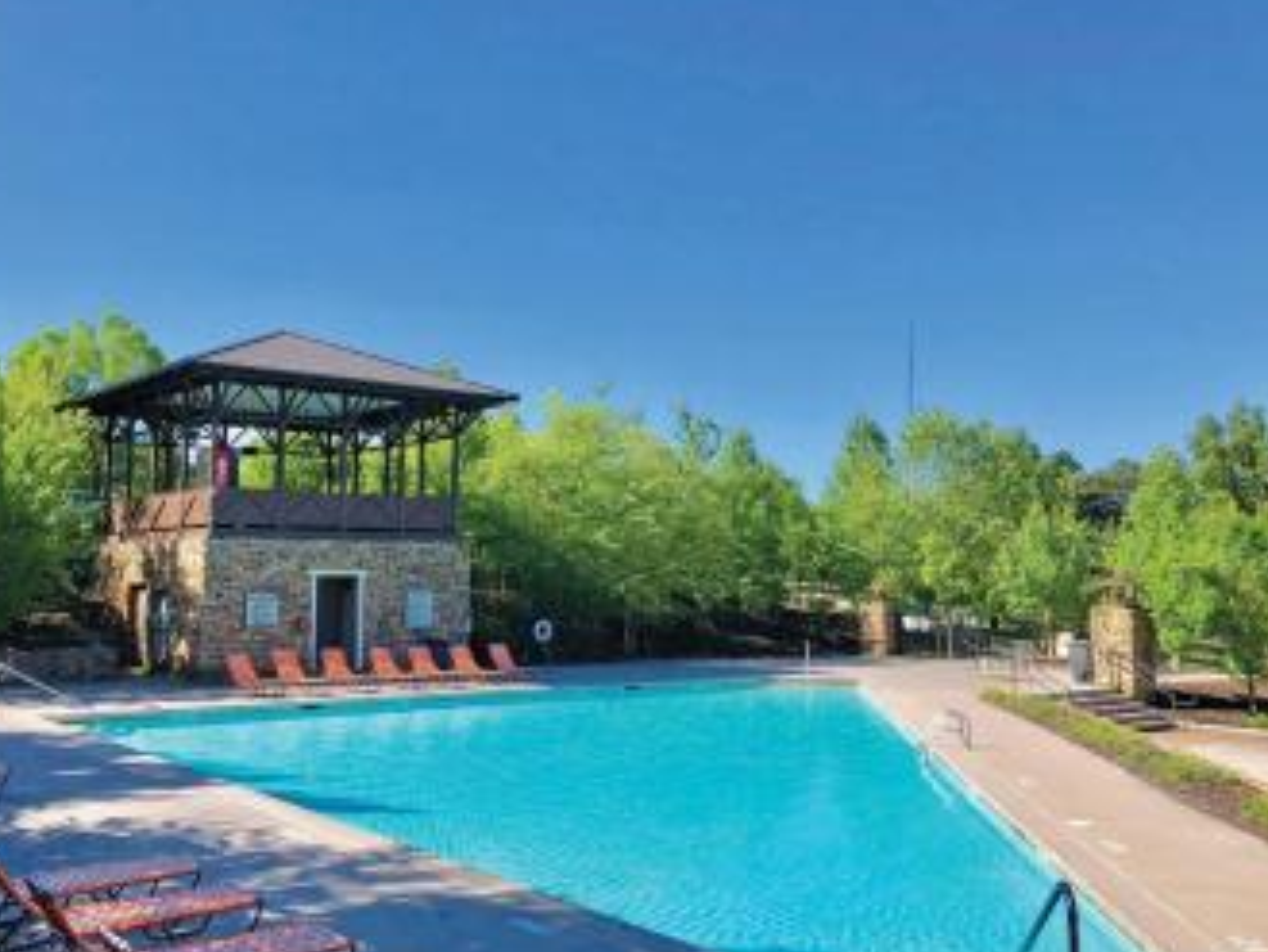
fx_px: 1246
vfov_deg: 41.8
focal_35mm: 34
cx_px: 530
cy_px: 466
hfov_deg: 53.7
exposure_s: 1/1715
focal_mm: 4
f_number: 1.8
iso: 20
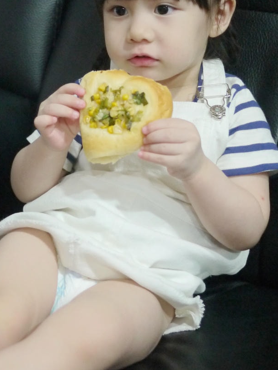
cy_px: 185
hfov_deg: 18.6
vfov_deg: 24.7
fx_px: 845
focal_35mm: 79
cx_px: 79
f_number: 1.7
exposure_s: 1/60
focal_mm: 20
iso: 800
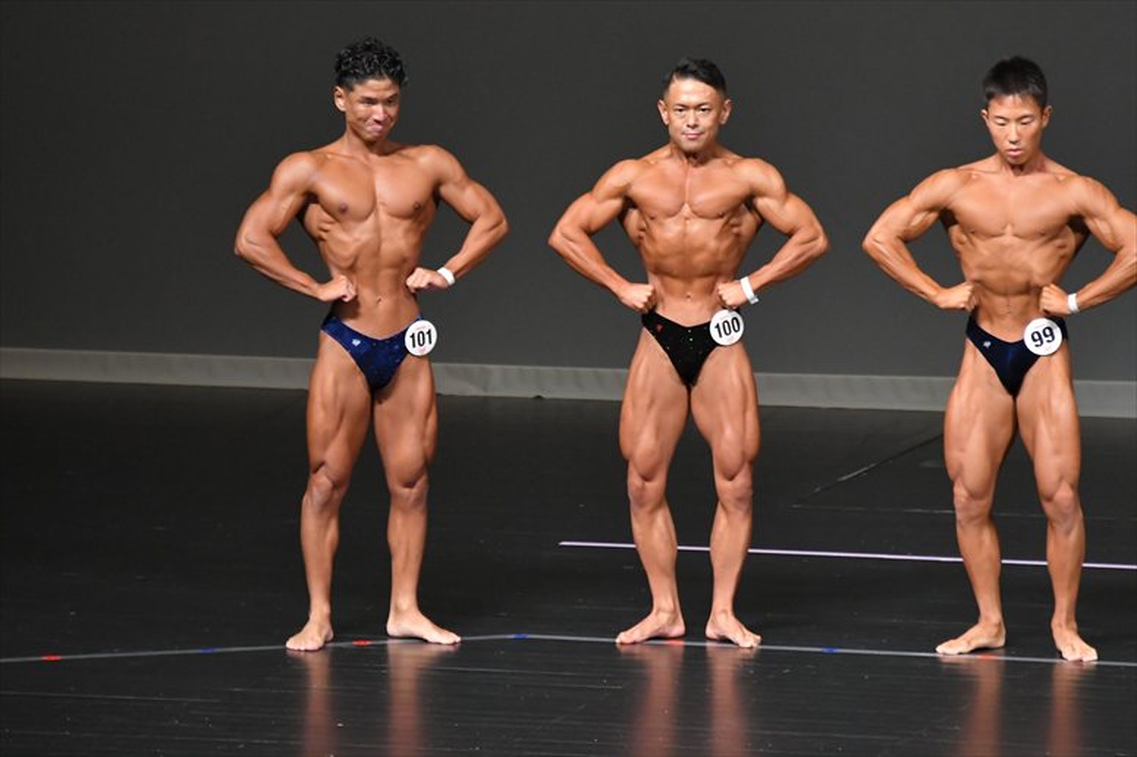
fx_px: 10891
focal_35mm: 345
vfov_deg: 4.0
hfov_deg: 6.0
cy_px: 378
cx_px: 568
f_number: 5.6
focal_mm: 230
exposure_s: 1/400
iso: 5000
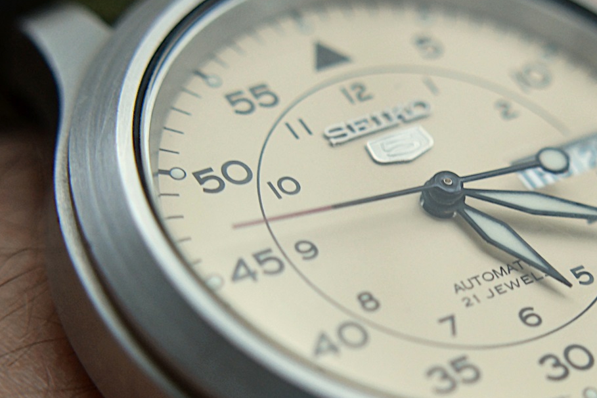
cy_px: 242
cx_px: 447
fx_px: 1575
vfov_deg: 14.4
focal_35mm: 95
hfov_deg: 21.3
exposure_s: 1/80
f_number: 4.5
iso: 400
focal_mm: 30
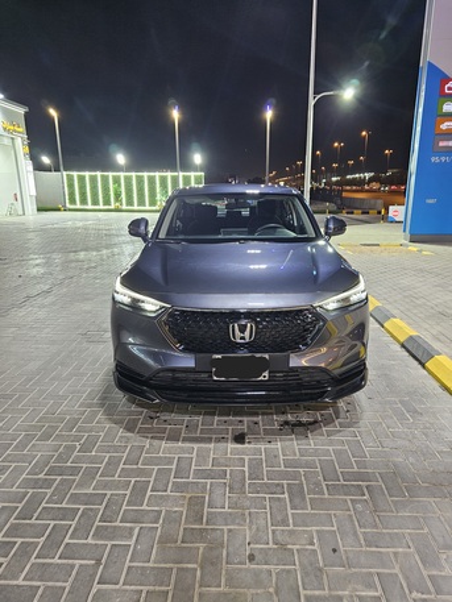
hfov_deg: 58.9
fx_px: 400
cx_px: 226
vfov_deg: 73.9
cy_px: 301
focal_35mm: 23
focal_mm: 6.3
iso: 800
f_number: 1.7
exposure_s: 1/120
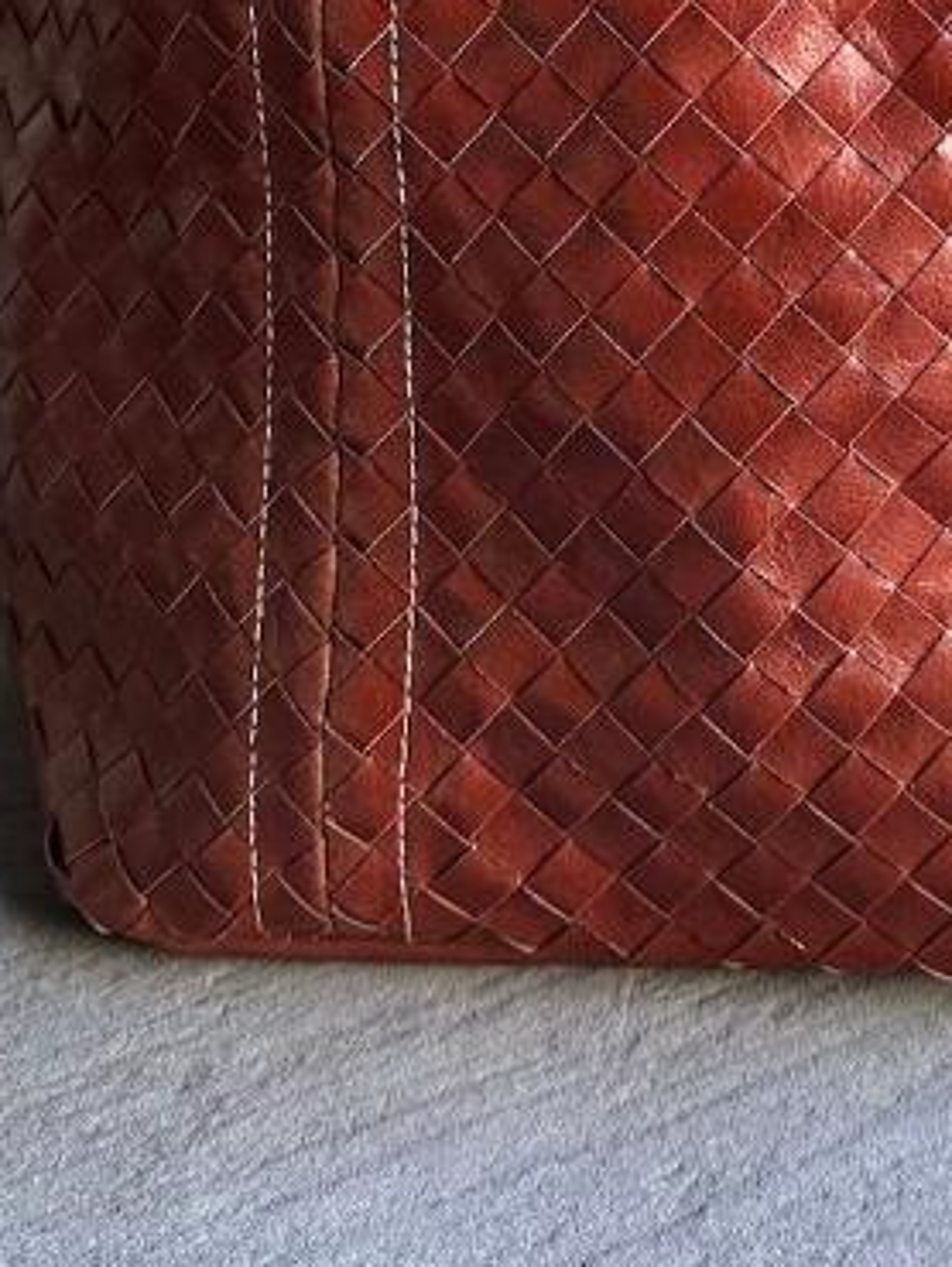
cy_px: -101
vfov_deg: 27.5
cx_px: 894
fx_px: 2381
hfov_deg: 22.0
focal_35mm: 65
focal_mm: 6.86
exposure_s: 1/121
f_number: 1.78
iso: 80
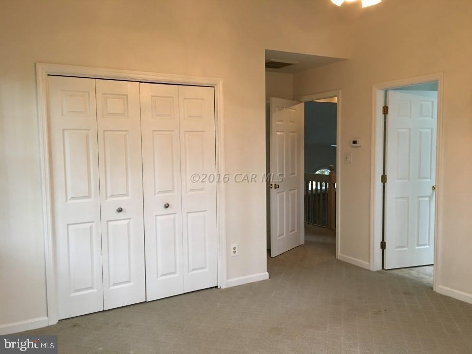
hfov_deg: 61.7
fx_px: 395
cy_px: 177
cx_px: 236
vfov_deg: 48.2
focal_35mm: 29
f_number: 2.2
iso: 64
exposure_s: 1/15
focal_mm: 4.15
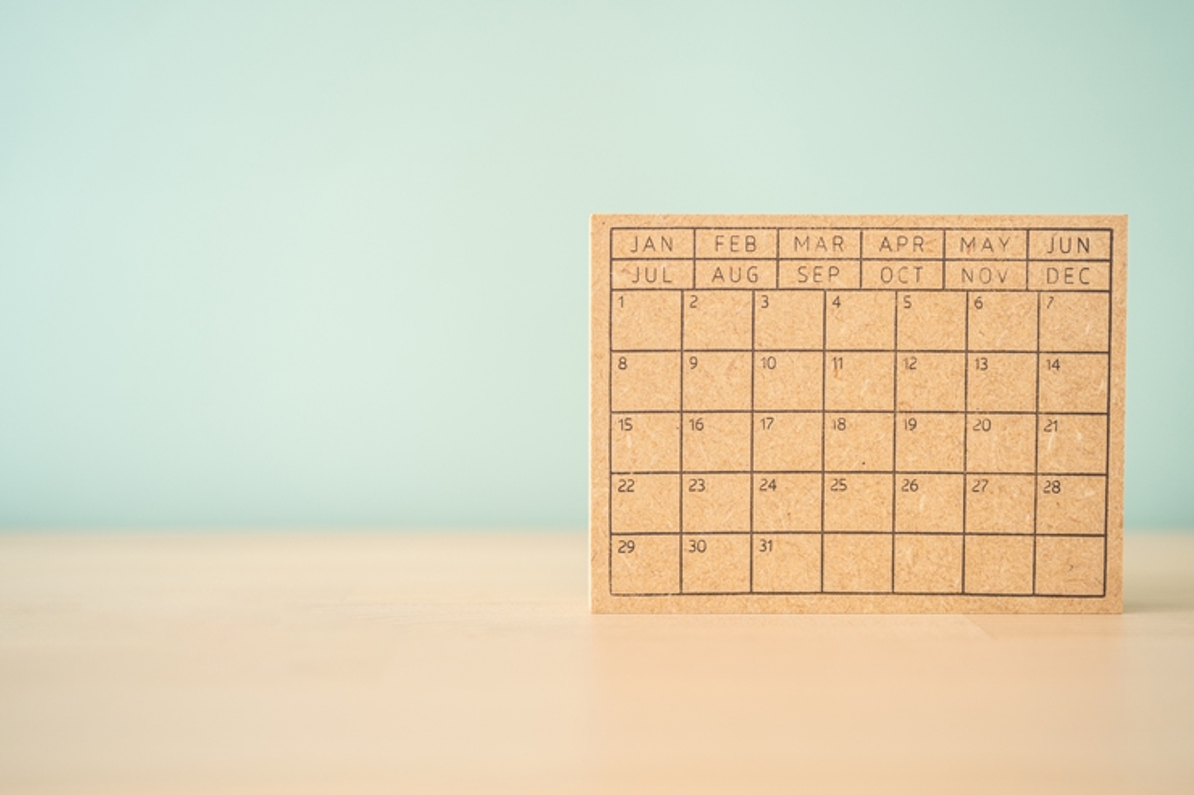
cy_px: 398
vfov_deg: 27.0
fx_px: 1658
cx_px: 597
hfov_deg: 39.6
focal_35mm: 50
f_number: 3.2
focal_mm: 50
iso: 100
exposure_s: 1/125
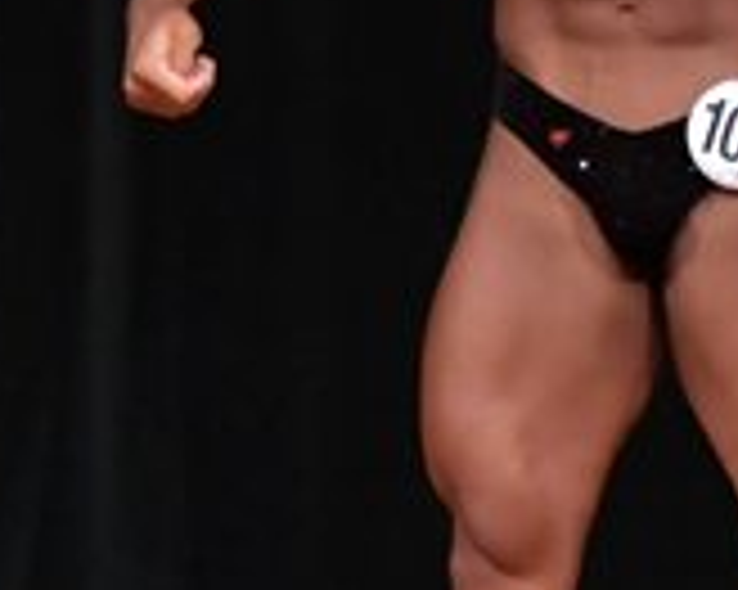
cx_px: 1460
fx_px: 26173
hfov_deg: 1.6
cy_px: 225
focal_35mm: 1199
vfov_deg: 1.3
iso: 5000
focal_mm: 180
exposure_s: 1/400
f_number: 5.6
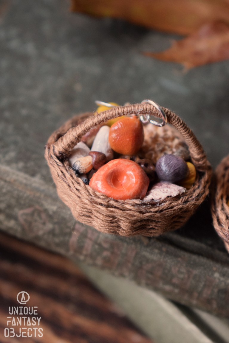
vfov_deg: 24.6
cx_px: 114
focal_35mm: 82
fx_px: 787
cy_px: 172
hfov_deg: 16.6
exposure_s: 1/60
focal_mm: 55
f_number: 5.6
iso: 3200
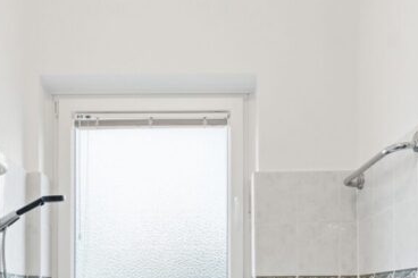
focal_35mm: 41
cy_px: 310
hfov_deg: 47.7
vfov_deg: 29.4
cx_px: 187
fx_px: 472
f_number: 8
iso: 400
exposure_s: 1/160
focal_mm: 14.6
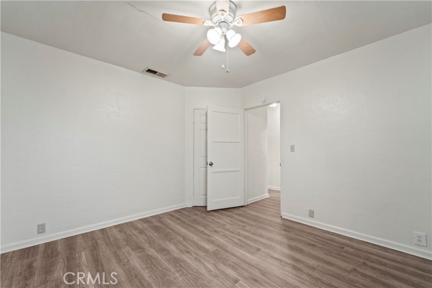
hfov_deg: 104.2
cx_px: 216
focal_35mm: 14
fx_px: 168
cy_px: 144
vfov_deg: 81.2
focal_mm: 14
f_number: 9
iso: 3200
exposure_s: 1/20
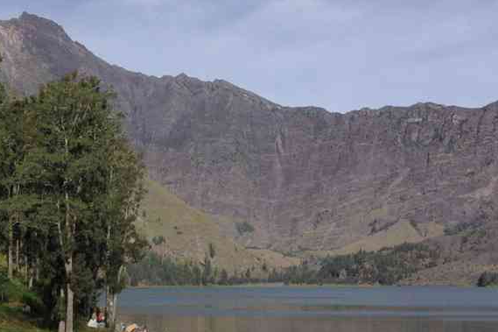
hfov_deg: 30.3
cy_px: 206
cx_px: 152
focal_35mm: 66
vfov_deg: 20.6
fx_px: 911
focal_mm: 25
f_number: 11
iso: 1600
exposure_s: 1/2000
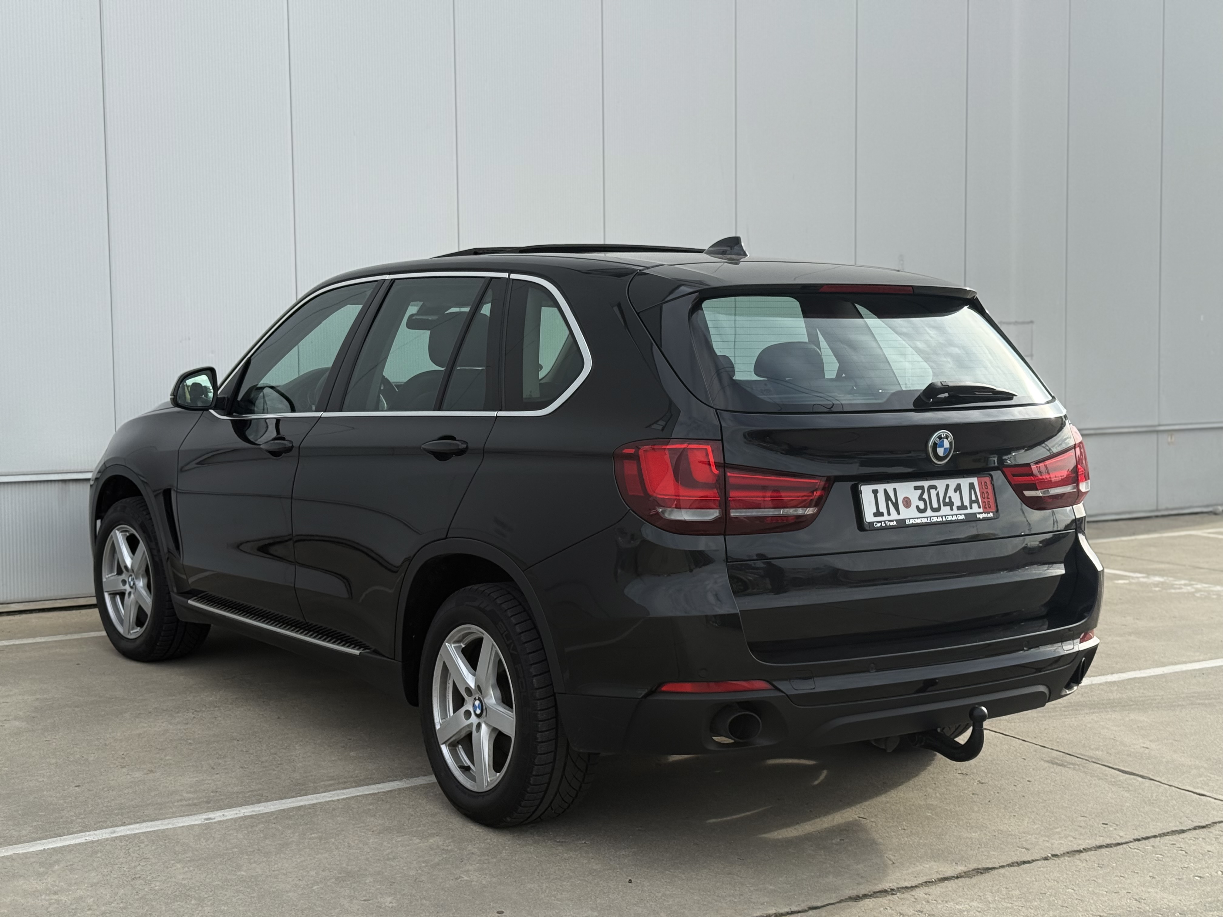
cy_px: 458
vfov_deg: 30.3
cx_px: 612
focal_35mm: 48
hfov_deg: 39.7
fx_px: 1696
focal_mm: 6.76
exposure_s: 1/2273
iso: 80
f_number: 1.78
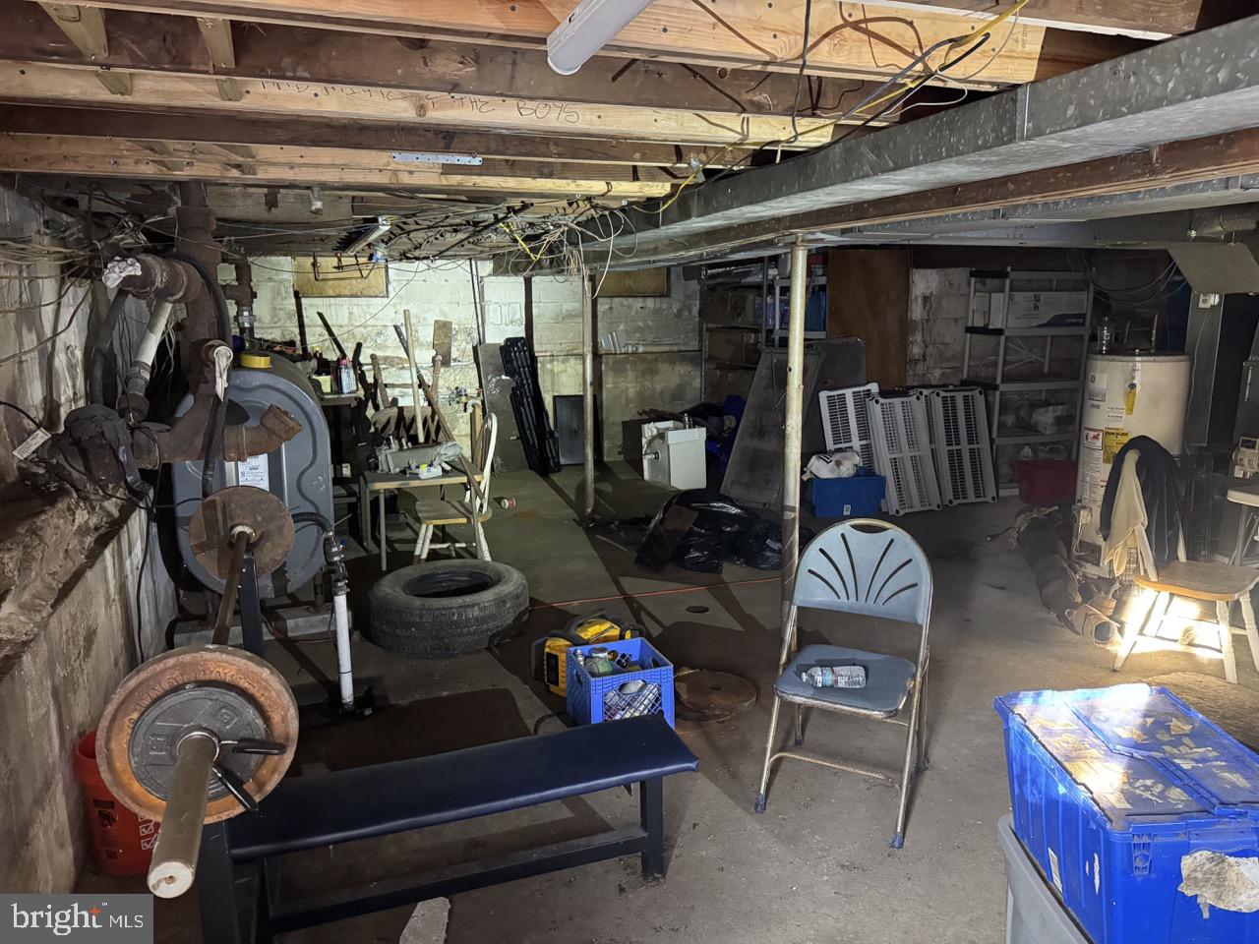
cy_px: 472
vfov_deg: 56.8
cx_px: 630
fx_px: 873
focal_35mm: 24
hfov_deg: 71.6
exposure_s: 1/40
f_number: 1.78
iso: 1000
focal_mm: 6.76
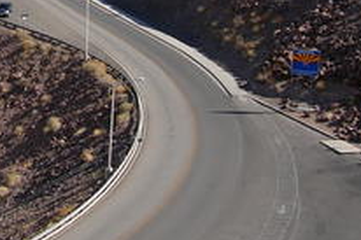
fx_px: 1132
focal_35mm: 113
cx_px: -89
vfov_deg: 11.8
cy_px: -61
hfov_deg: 17.2
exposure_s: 1/125
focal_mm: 5.8
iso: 50
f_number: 8
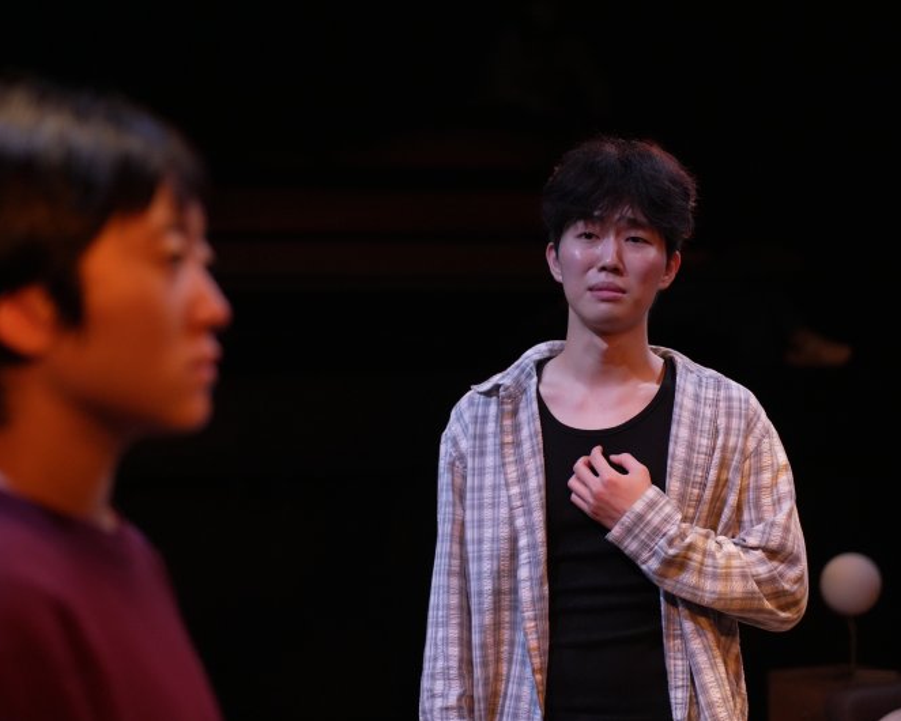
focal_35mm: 85
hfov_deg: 22.5
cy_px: 361
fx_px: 2267
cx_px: 434
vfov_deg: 18.1
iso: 6400
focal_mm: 75
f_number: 2.8
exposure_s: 1/100
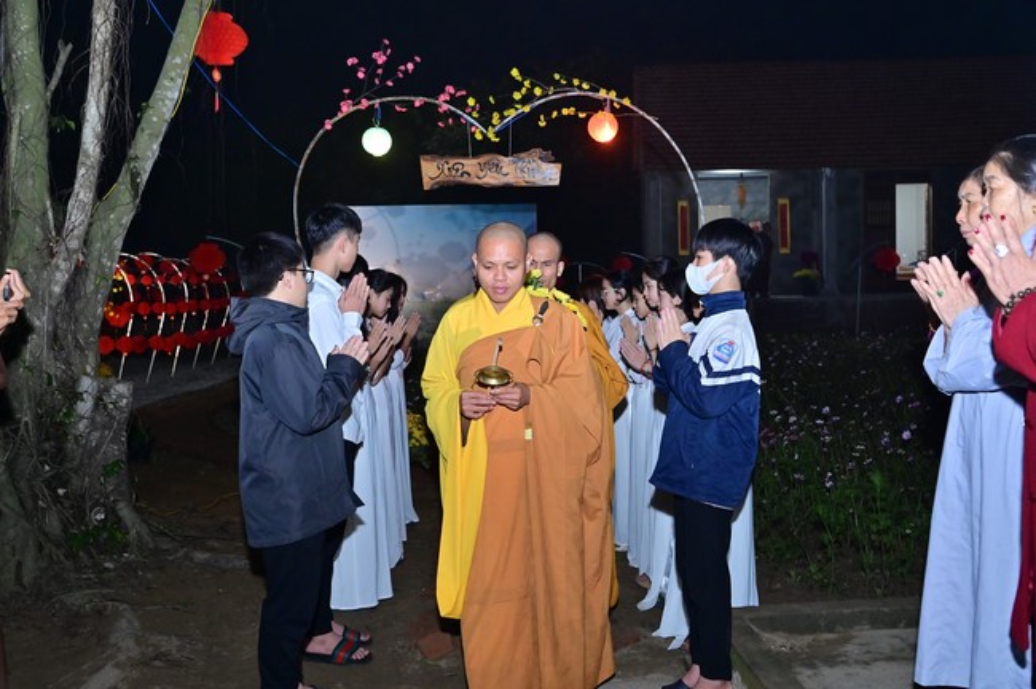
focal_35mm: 38
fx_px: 1092
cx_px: 518
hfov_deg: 50.7
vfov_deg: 35.0
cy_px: 344
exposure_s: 1/160
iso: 2500
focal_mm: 38
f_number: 5.6
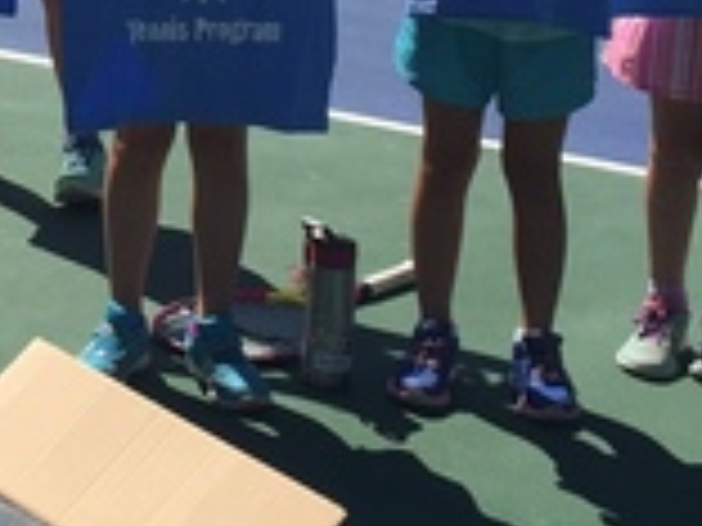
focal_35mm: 134
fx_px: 2717
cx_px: -225
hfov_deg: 14.1
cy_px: -153
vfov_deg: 10.8
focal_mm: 4.15
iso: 32
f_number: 2.2
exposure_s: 1/2083
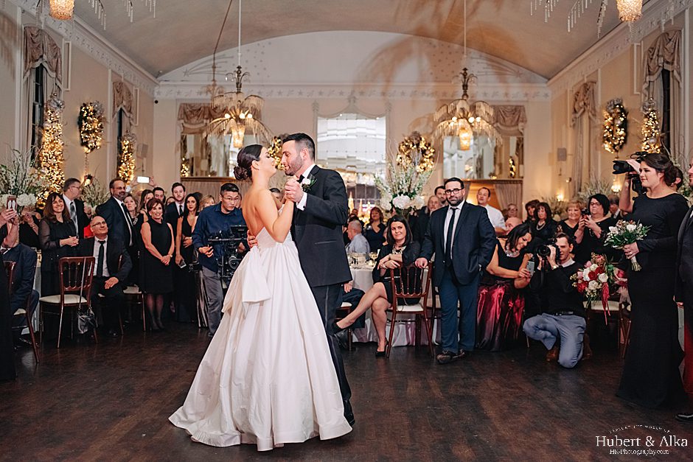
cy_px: 231
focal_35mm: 35
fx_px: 674
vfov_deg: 37.9
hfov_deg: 54.4
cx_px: 346
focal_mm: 35
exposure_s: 1/125
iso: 640
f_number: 1.8
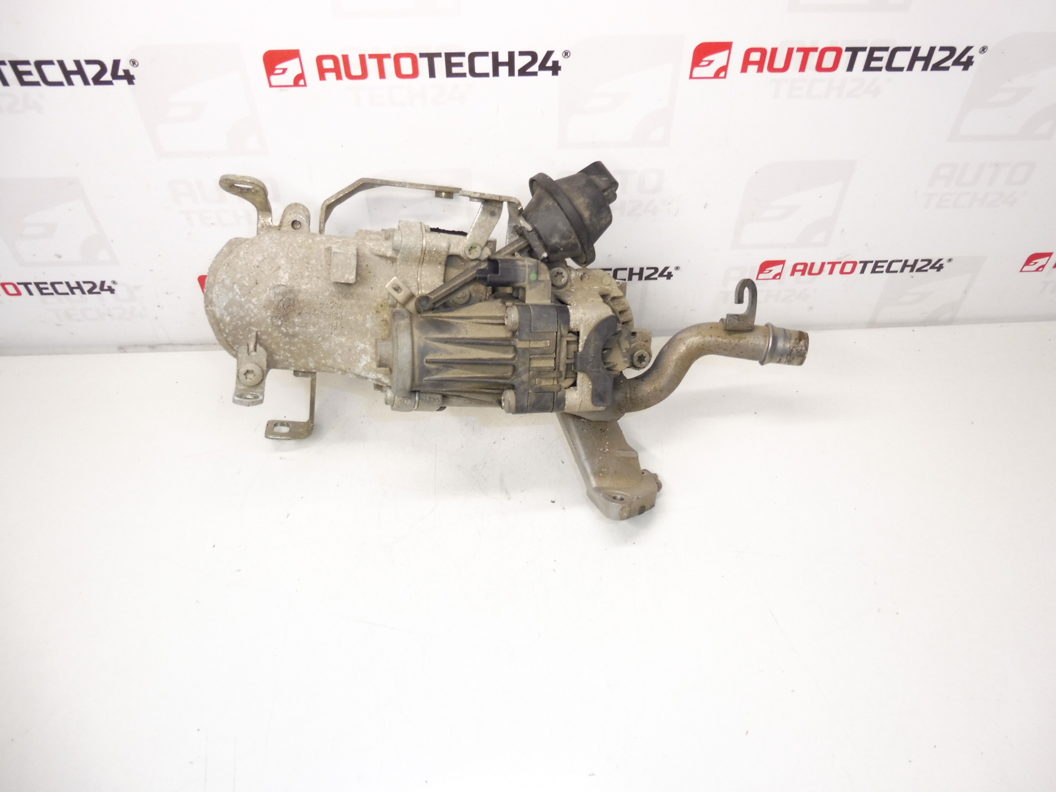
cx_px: 528
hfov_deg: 71.6
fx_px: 732
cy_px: 396
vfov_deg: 56.8
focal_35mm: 24
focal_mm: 4.3
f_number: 3.5
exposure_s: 1/60
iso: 200
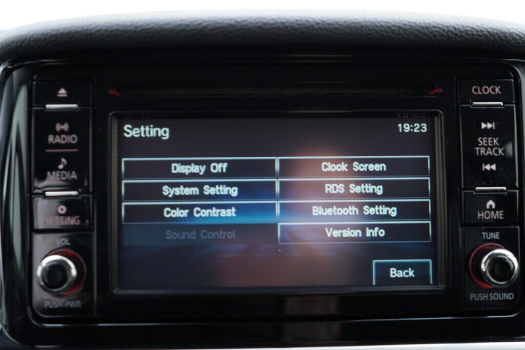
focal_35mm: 36
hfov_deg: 53.1
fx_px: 525
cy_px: 175
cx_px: 262
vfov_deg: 36.9
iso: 250
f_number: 2.8
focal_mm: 24
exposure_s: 1/40
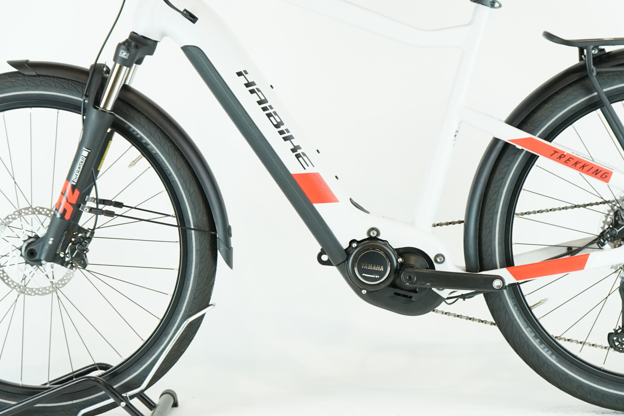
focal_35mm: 90
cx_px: 360
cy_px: 143
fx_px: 1560
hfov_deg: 22.6
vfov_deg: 15.2
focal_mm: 55
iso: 2000
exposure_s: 1/200
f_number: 5.6
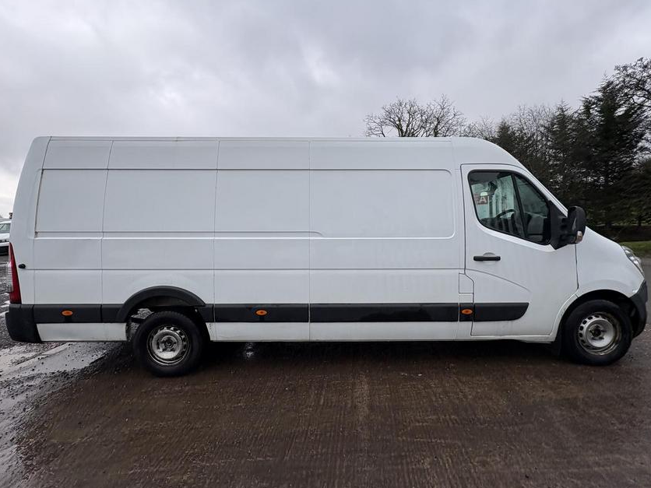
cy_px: 230
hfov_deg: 98.2
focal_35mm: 15
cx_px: 321
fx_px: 282
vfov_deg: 81.7
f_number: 2.2
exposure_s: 1/325
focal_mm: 2.22
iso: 40
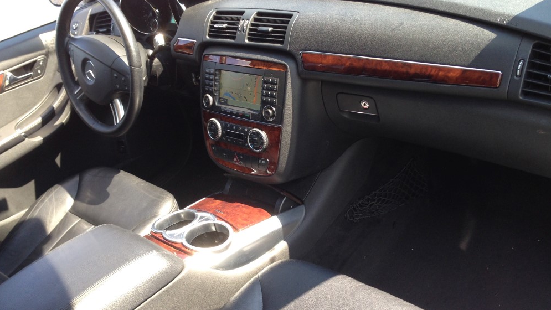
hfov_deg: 54.0
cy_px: 167
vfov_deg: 32.0
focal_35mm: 37
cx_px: 282
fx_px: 541
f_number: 2.4
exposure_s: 1/120
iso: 64
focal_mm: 4.12
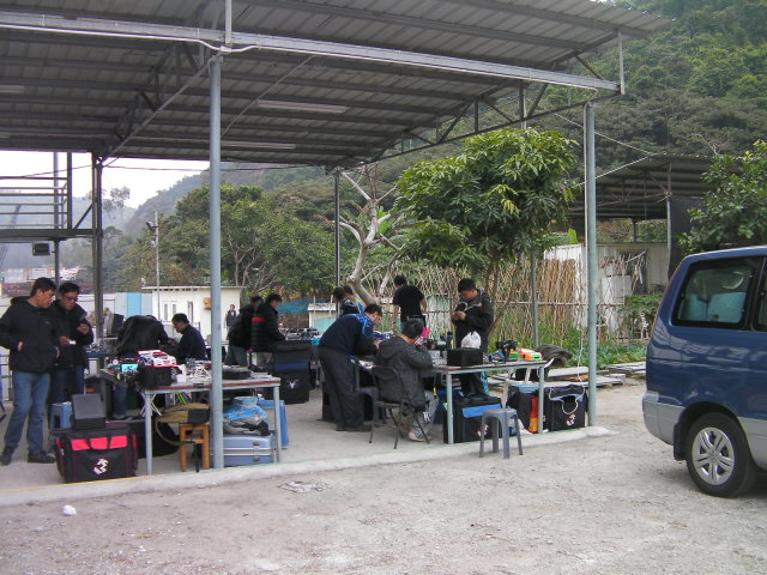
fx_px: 842
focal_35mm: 38
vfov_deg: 37.7
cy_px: 288
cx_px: 384
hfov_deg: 49.0
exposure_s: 1/72.6
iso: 50
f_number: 3.5
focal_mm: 6.8
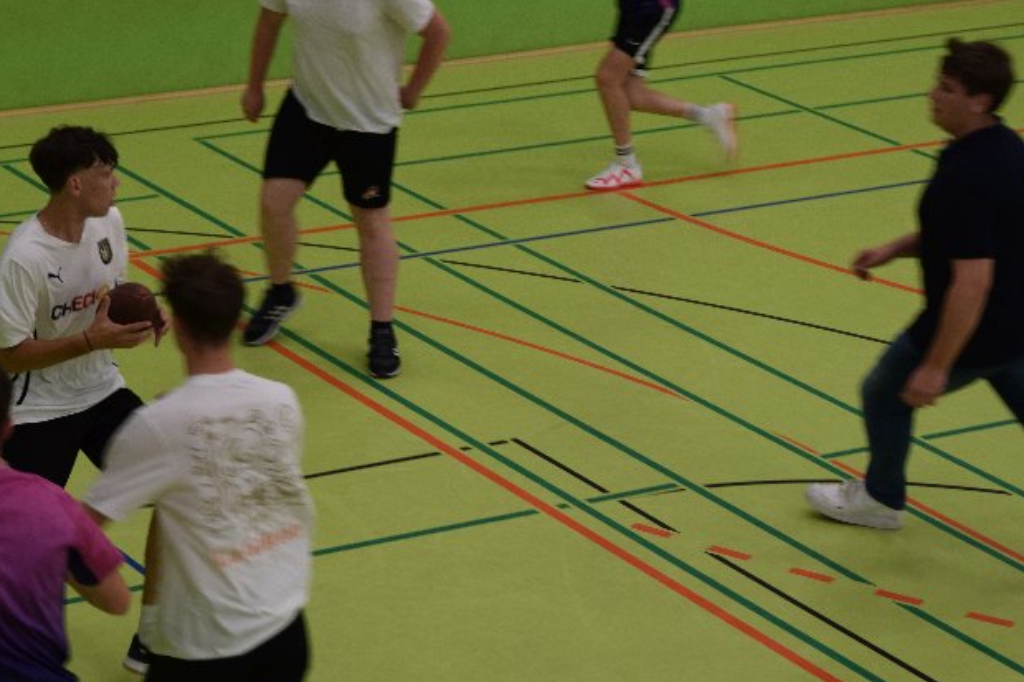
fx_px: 3441
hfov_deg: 16.9
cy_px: 285
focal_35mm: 121
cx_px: 332
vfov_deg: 11.3
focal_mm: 50
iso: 800
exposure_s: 1/125
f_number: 4.5
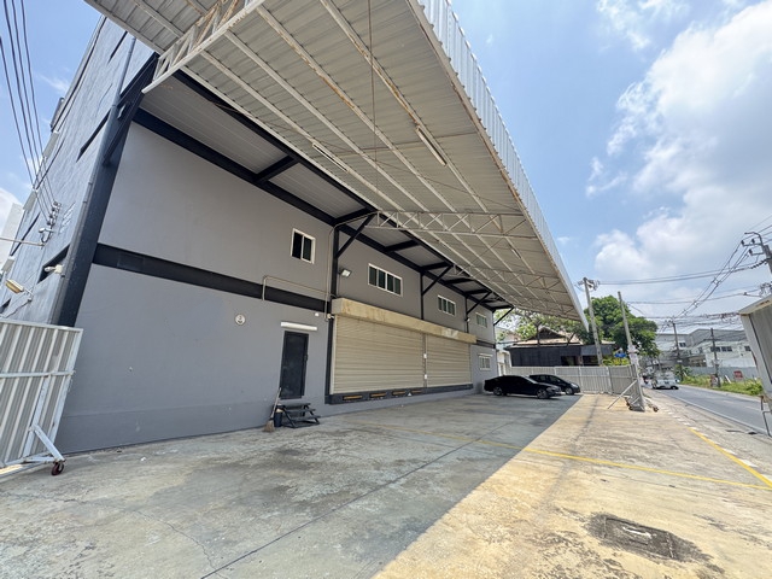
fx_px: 312
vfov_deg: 85.7
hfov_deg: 102.1
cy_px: 290
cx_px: 386
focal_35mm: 14
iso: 40
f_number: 2.2
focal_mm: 2.22
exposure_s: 1/230
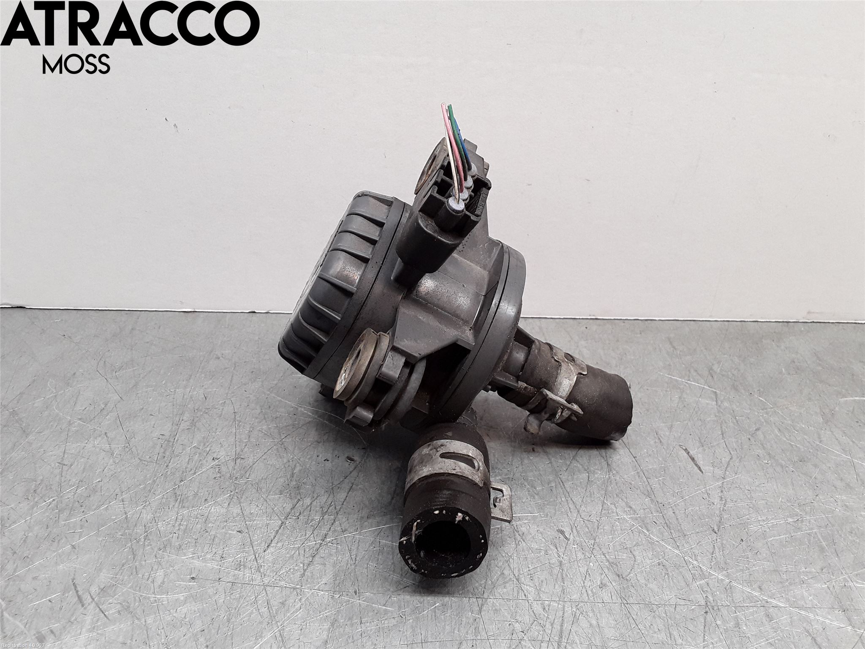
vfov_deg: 49.7
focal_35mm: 28
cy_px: 324
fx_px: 700
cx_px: 432
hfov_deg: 63.4
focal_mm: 2.91
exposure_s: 1/50
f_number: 1.9
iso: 40
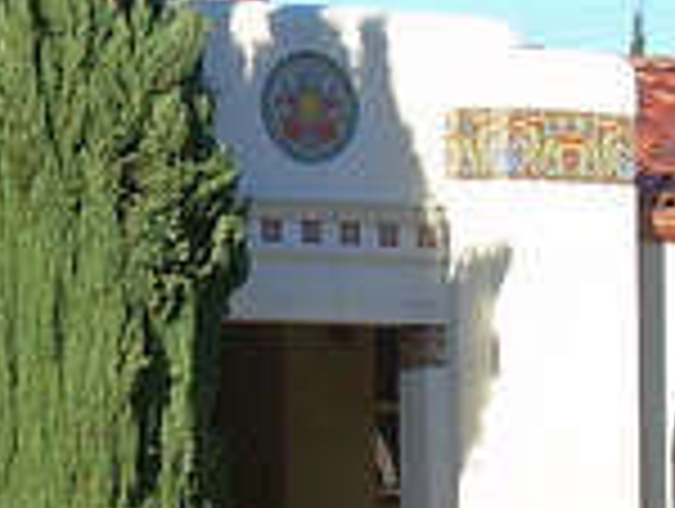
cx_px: 112
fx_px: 3945
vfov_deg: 7.4
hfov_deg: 9.7
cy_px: 373
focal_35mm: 202
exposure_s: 1/210
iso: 50
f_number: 4.6
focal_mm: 6.3
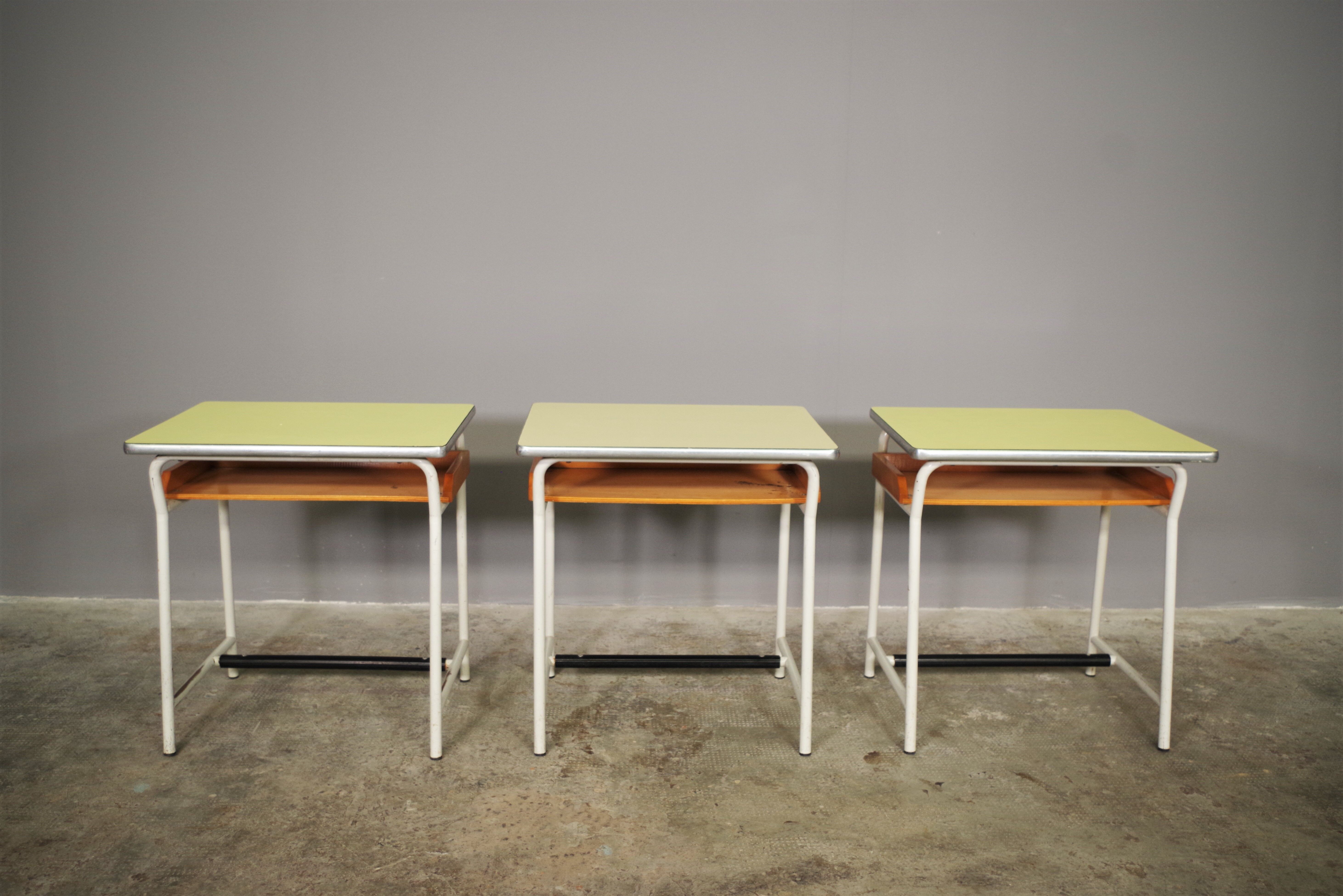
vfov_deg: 43.6
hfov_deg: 61.9
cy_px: 448
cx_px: 672
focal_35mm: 30
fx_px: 1119
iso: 400
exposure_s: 1/60
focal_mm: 20
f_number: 4
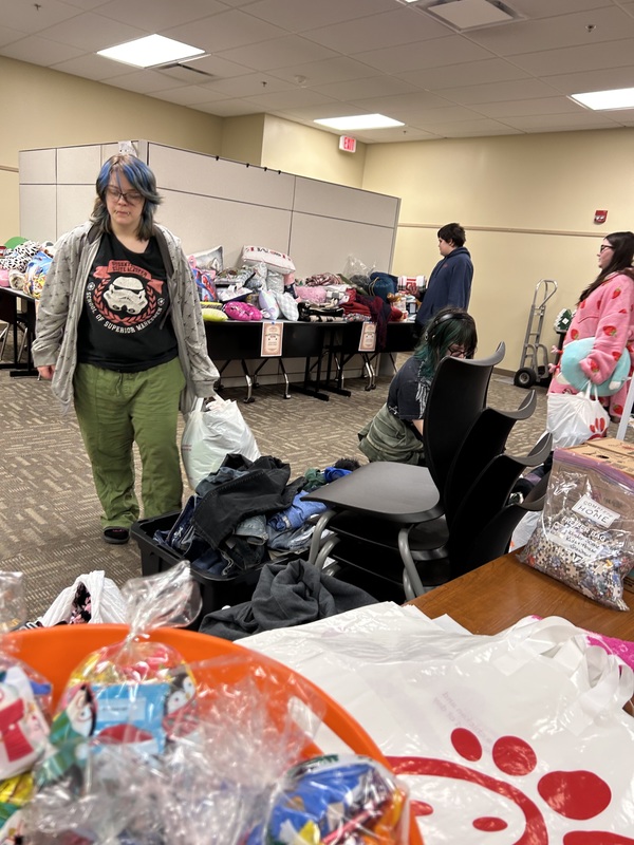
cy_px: 422
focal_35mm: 26
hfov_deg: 53.1
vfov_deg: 67.3
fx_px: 635
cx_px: 317
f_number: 1.5
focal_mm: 5.7
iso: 80
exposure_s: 1/60
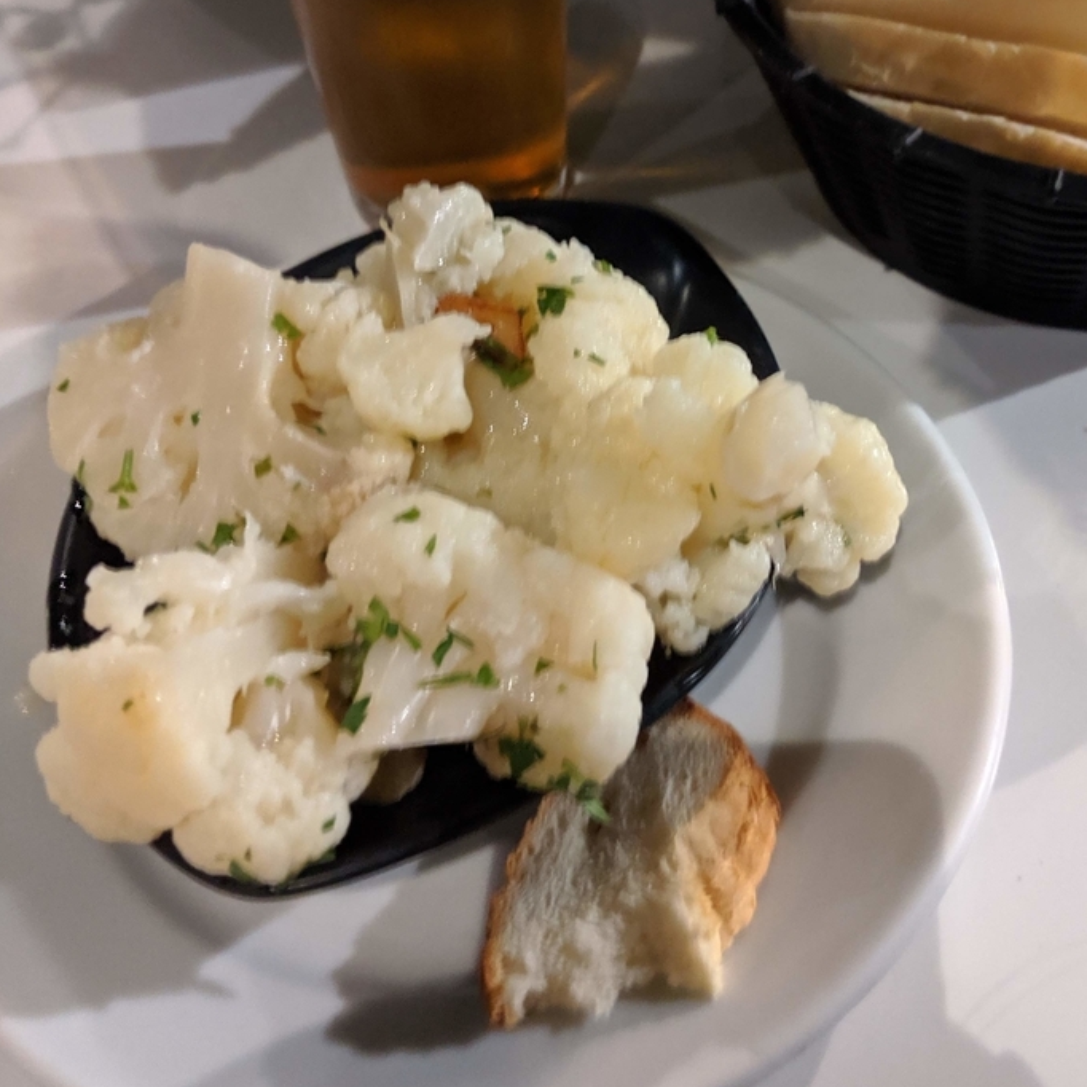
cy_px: 410
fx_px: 1492
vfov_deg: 39.8
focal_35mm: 42
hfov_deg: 39.7
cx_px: 700
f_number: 1.8
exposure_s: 1/33.3
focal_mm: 4.44
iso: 836
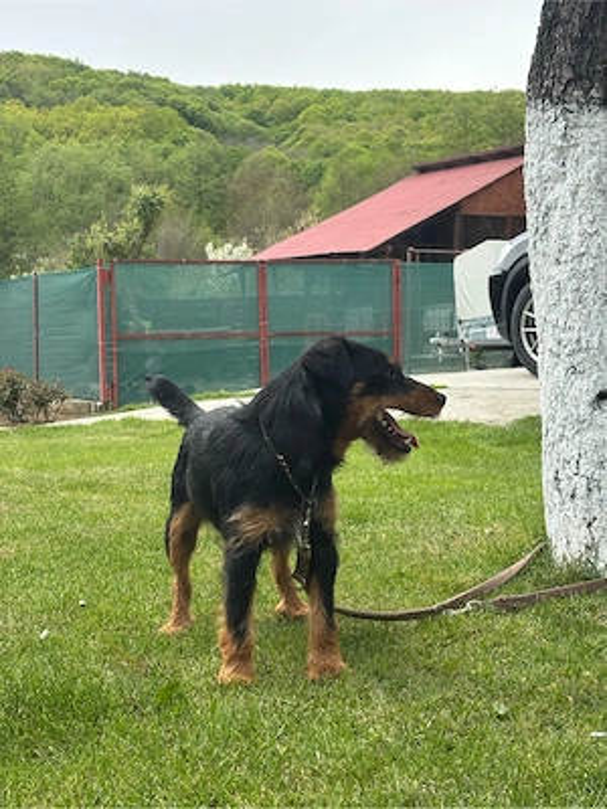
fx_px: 1216
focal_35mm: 52
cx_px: 304
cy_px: 404
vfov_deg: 36.8
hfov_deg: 28.0
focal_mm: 5.96
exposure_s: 1/1127
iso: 32
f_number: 1.6
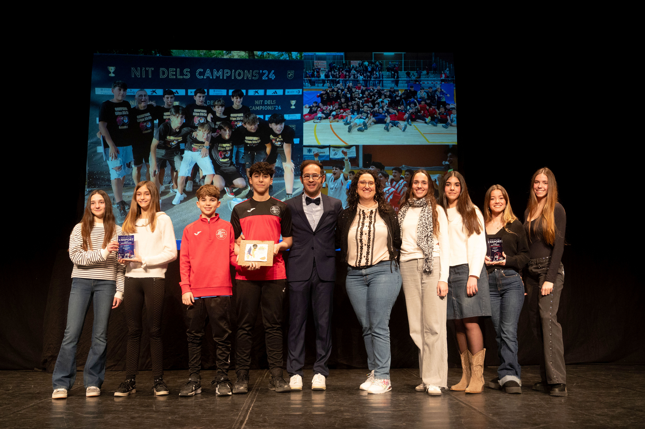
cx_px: 322
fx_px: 573
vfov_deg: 41.1
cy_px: 214
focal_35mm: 32
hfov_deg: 58.7
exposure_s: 1/200
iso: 3200
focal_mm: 32
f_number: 4
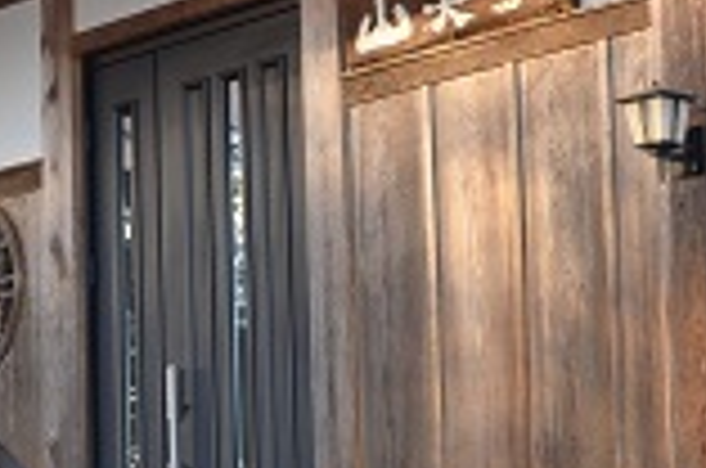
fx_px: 2720
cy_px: 292
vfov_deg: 9.8
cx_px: 288
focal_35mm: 139
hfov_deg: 14.8
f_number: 3.5
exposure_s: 1/200
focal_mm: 18
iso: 200
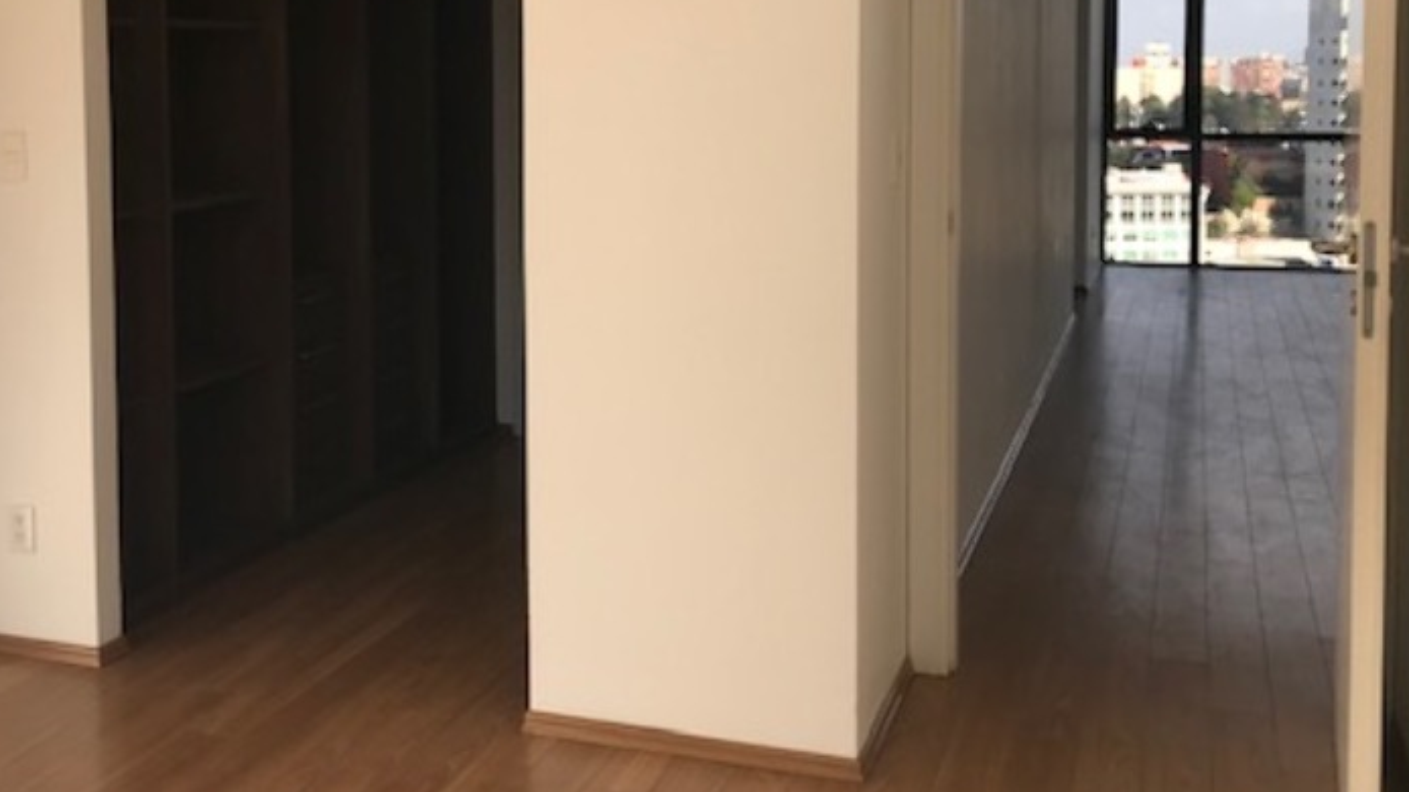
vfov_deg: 26.2
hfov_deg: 45.0
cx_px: 499
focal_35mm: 45
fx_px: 1681
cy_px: 199
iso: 20
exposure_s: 1/903
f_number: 1.8
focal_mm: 3.99
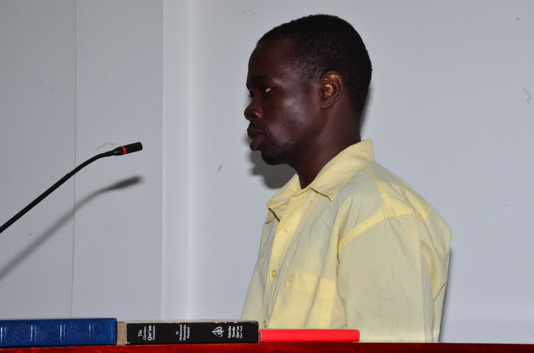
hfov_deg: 16.7
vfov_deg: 11.1
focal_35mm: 123
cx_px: 267
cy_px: 176
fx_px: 1821
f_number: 19
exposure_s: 1/125
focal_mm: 82
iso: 1000
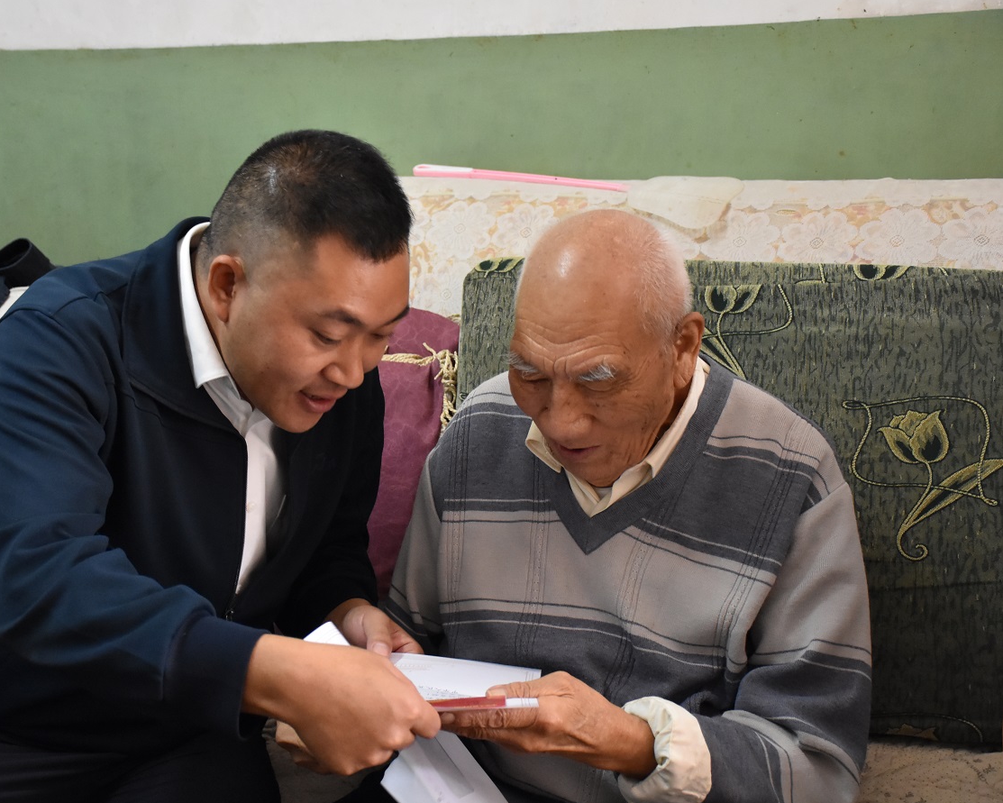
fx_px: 1722
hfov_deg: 32.4
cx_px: 397
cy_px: 400
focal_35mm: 58
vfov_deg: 26.2
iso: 3600
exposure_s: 1/60
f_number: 4.2
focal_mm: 34
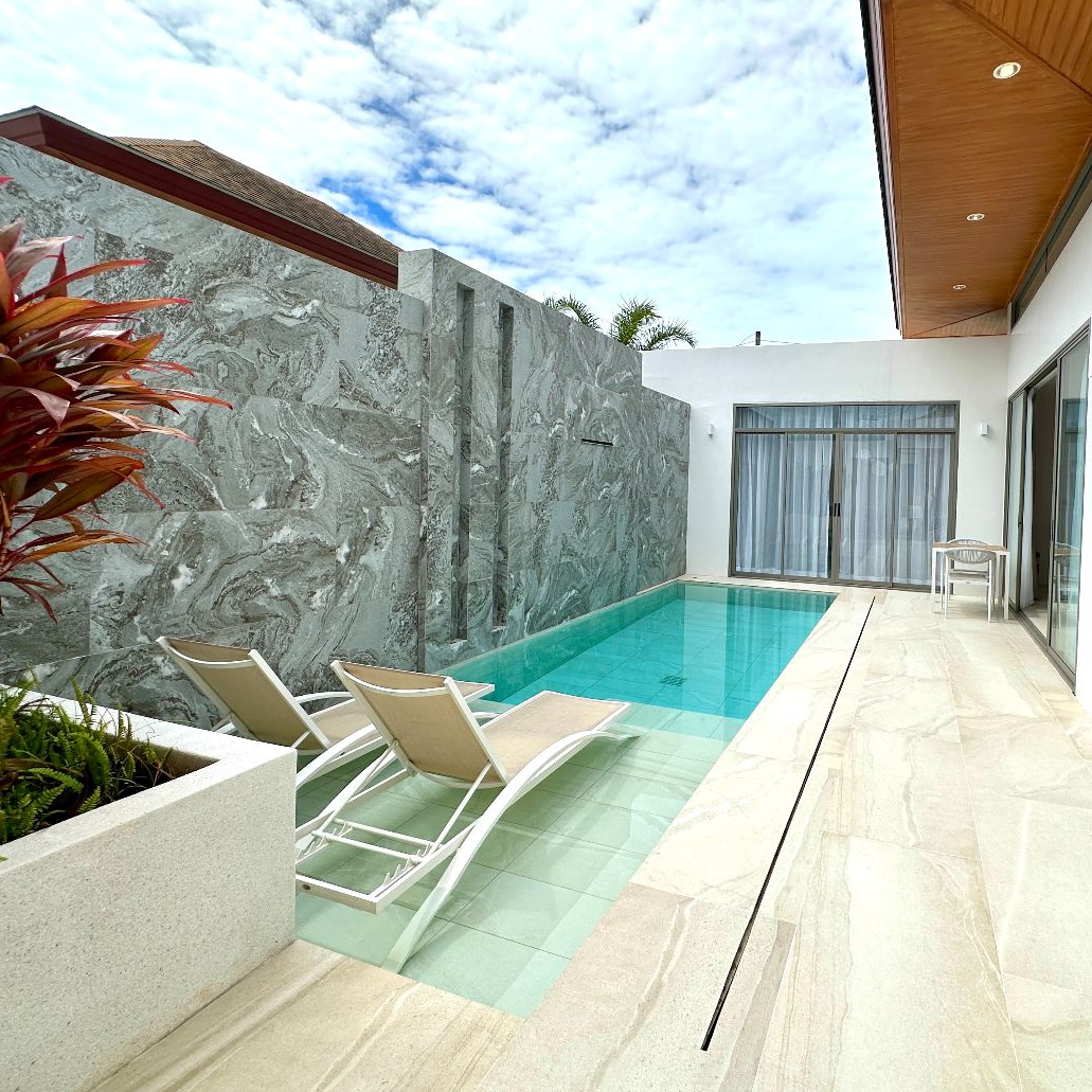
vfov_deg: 80.5
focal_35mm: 18
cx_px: 700
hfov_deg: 78.8
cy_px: 497
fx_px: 642
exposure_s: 1/2882
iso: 50
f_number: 2.2
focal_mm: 2.22
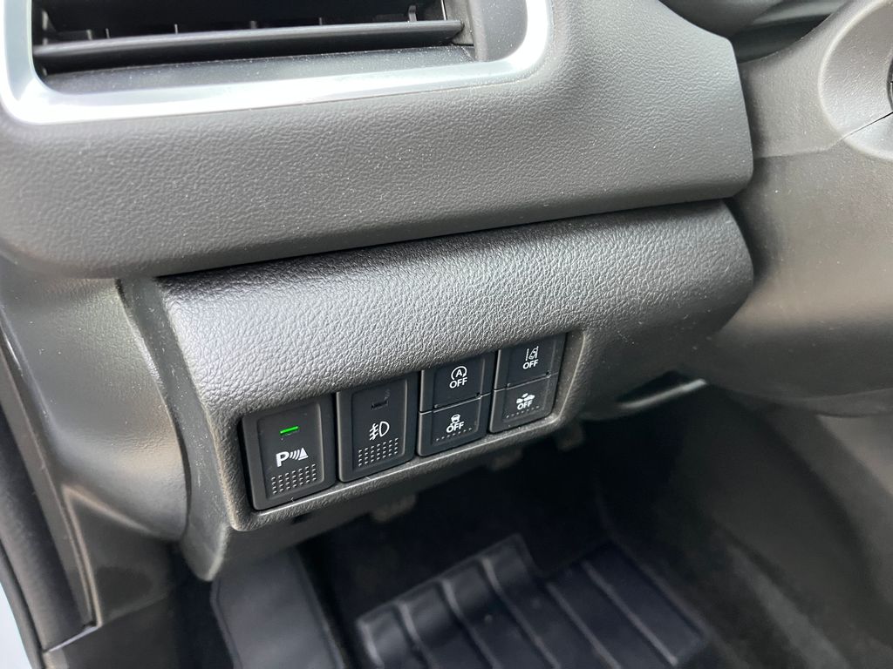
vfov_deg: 53.1
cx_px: 446
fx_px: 671
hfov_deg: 67.3
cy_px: 334
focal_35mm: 26
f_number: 1.6
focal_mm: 5.1
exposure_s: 1/60
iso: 400
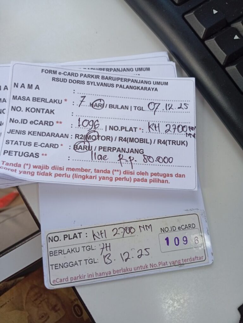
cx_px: 122
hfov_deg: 51.5
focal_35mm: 27
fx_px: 252
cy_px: 162
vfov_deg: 65.2
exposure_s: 1/50
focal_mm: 3.98
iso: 184
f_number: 1.8
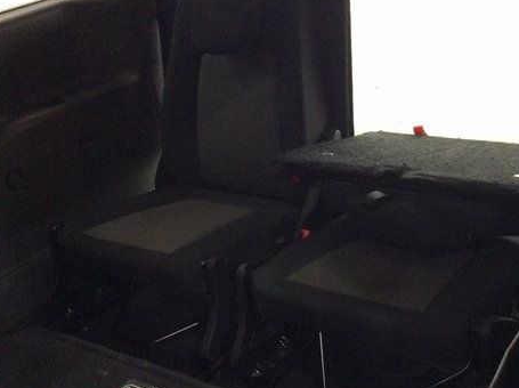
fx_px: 674
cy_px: 211
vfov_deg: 32.1
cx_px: 302
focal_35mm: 45
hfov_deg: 42.0
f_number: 2.4
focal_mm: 3.3
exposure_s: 1/24
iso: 320
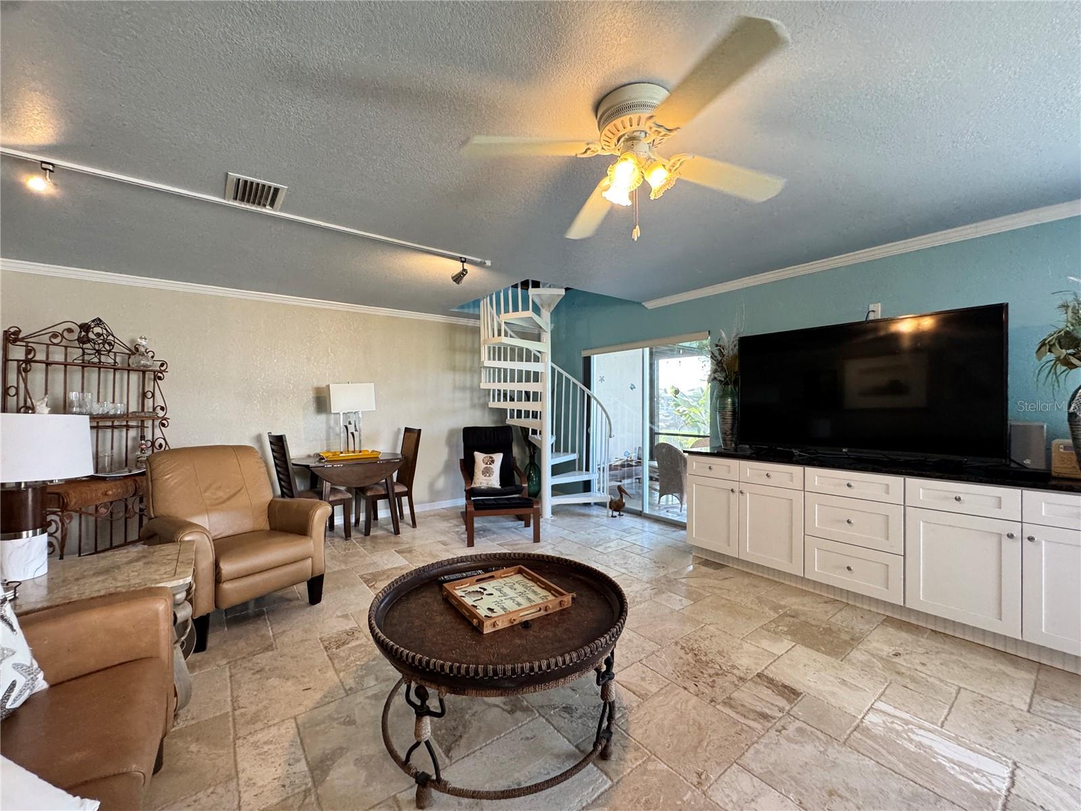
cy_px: 406
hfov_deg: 102.1
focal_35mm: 14
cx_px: 540
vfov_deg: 85.7
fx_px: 437
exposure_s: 1/60
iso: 200
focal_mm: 2.22
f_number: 2.2
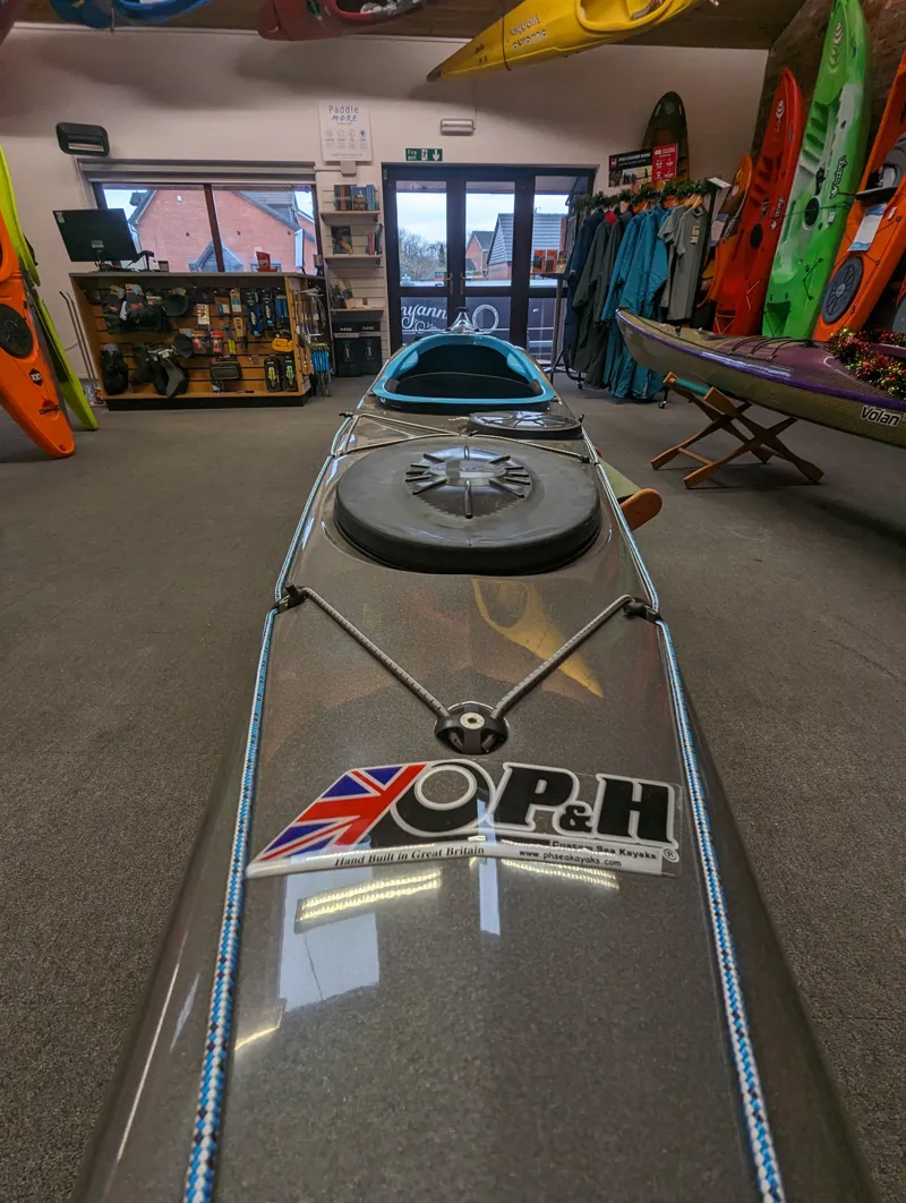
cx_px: 453
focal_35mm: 16
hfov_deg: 78.3
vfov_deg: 94.4
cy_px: 602
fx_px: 557
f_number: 2.2
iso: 90
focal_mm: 2.35
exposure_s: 1/100
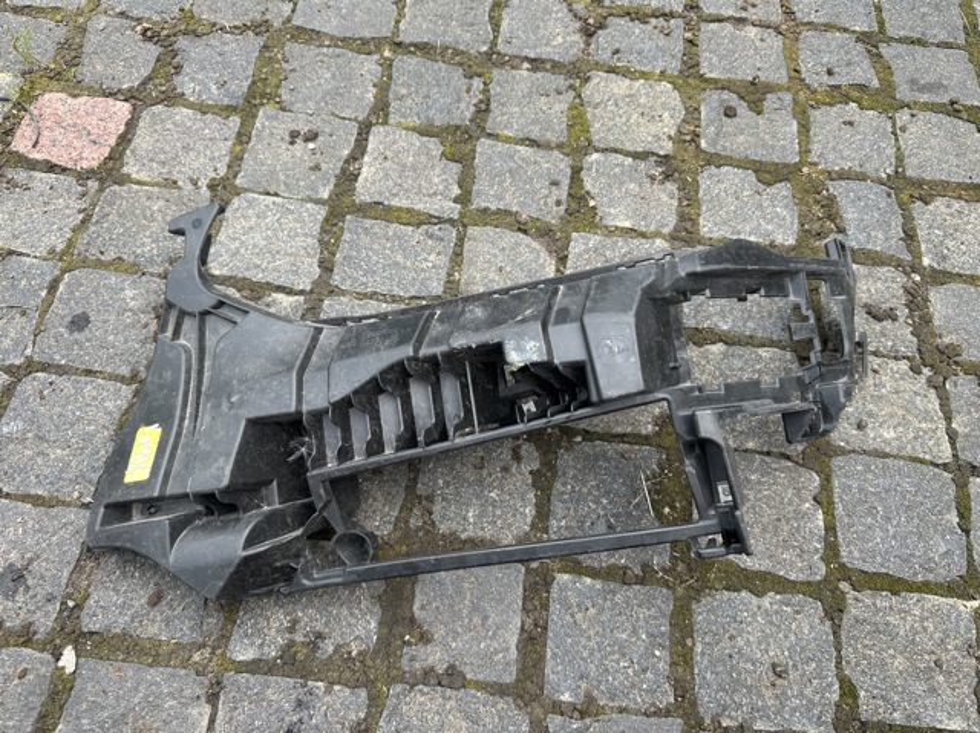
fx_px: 679
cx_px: 490
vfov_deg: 56.8
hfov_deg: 71.6
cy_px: 366
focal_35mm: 24
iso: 80
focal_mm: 6.86
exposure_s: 1/767
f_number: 1.78
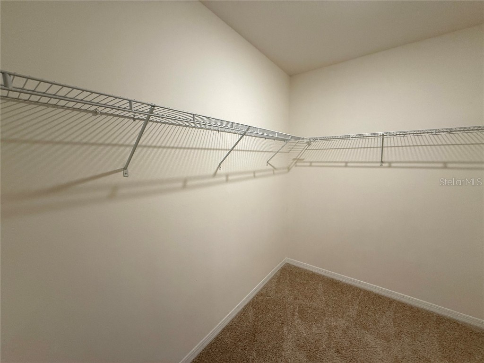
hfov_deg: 102.1
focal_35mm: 14
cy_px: 182
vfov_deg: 85.7
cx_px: 242
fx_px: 196
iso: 250
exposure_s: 1/120
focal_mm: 2.22
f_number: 2.2
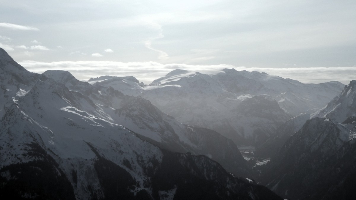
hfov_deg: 35.5
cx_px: 178
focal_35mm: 59
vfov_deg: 20.4
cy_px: 103
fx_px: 557
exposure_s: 1/1000
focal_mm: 9.6
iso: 80
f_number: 7.1
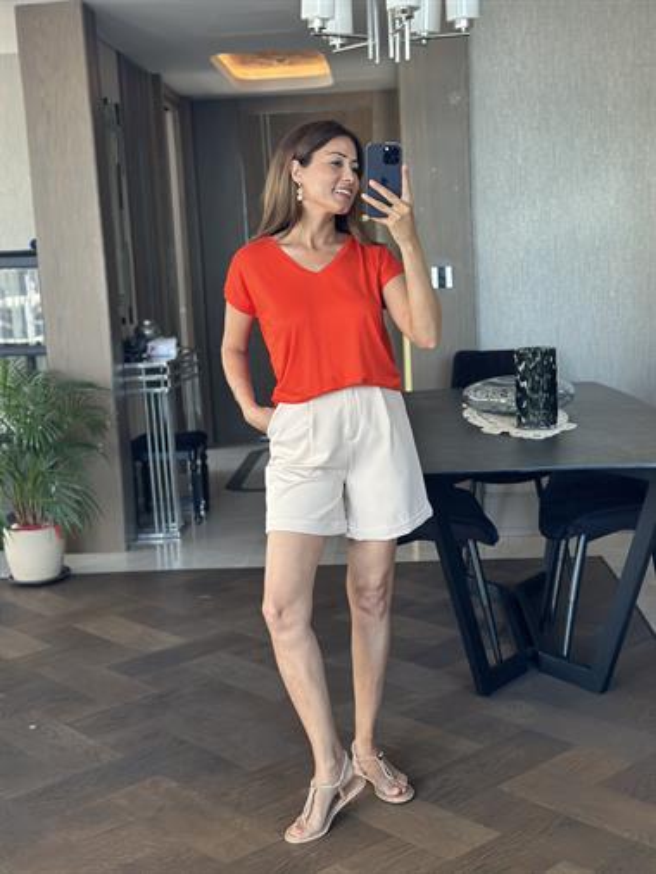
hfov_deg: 30.3
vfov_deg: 39.6
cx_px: 328
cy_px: 437
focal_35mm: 48
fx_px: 1212
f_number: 1.78
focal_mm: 6.86
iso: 125
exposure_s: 1/83
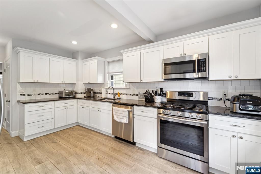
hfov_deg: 104.3
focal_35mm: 14
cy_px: 87
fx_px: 101
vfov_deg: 81.2
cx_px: 130
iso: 400
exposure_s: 1/20
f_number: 8
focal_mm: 14
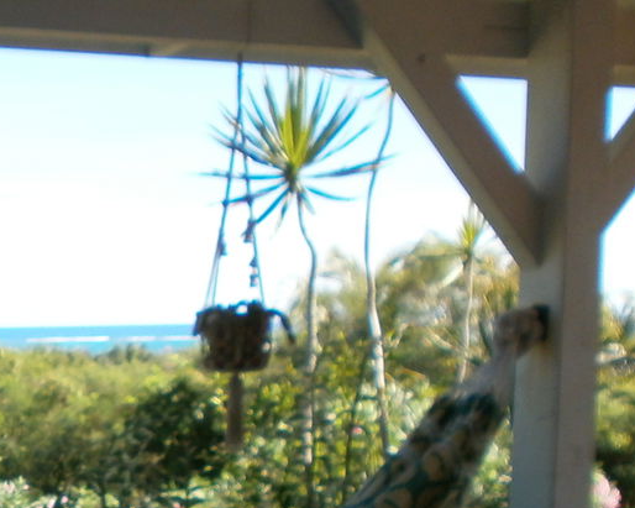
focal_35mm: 82
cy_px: 613
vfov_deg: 17.8
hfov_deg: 21.7
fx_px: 1541
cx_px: -119
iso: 100
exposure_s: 1/500
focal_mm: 4.8
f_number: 2.9
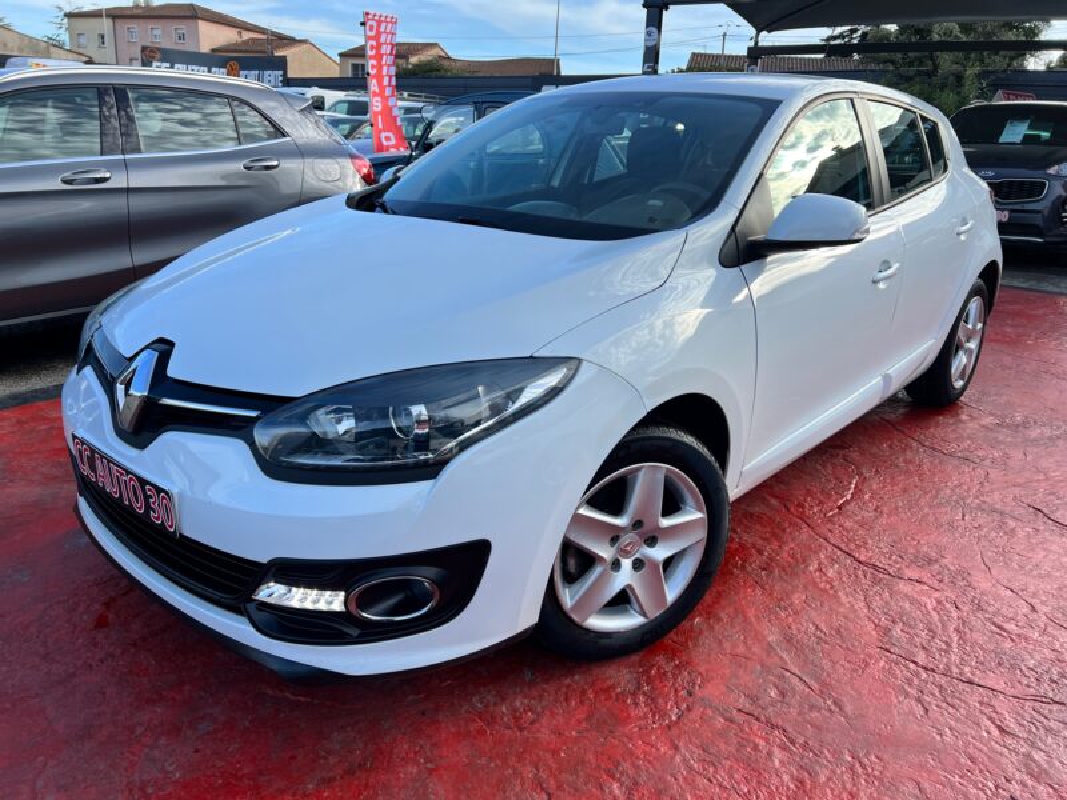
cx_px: 534
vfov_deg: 53.1
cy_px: 400
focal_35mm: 26
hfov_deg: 67.3
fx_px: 801
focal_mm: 5.7
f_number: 1.5
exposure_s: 1/1645
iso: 50
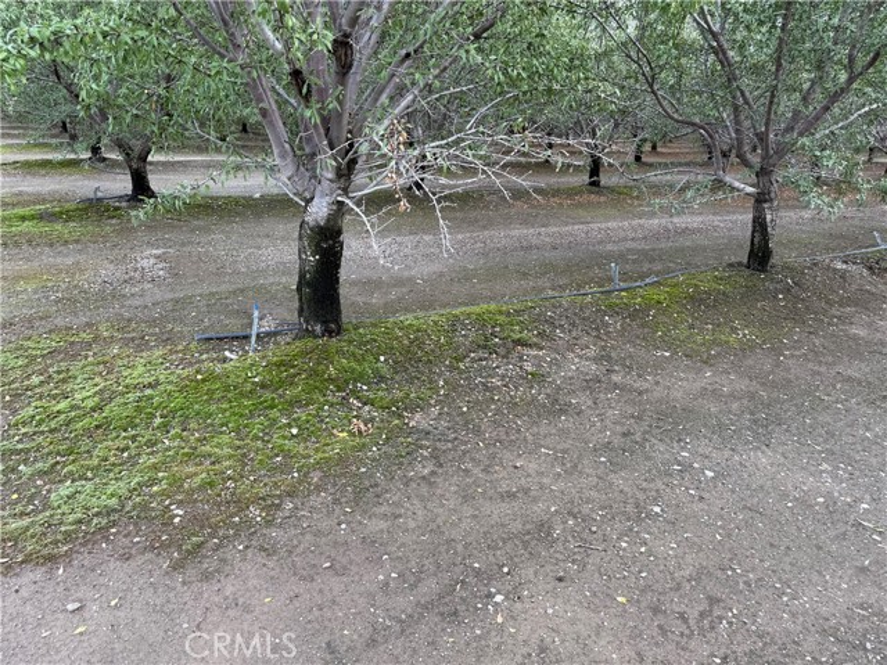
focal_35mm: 24
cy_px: 332
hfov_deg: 71.6
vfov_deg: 56.8
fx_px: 615
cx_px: 444
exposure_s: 1/453
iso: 80
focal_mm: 6.76
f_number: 1.78
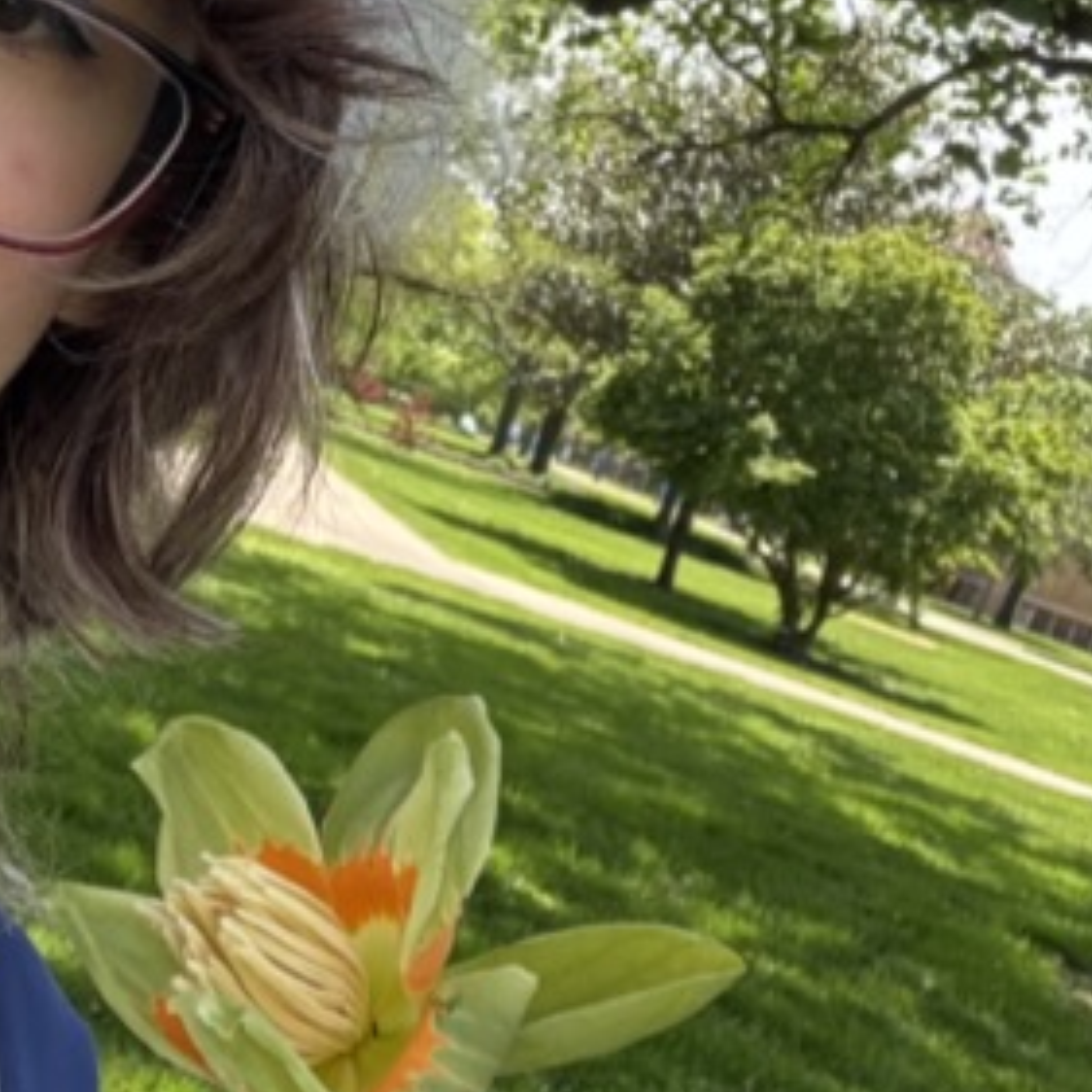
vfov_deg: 23.3
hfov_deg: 22.6
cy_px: 371
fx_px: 2641
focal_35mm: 74
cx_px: 58
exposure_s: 1/172
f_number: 1.9
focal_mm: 2.69
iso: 25
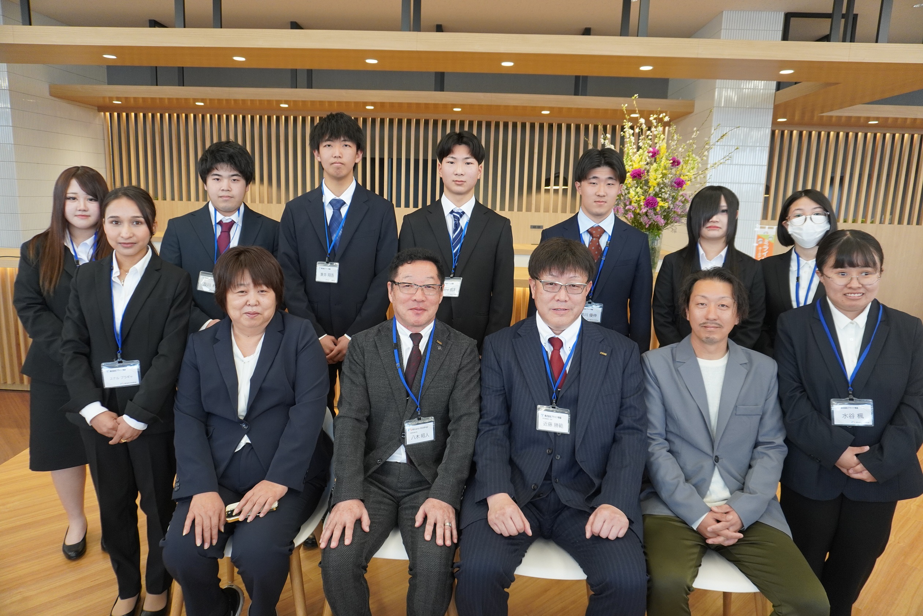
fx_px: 615
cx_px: 462
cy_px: 308
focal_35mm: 24
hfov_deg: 73.7
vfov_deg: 53.1
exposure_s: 1/160
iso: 1000
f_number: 4
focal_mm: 16
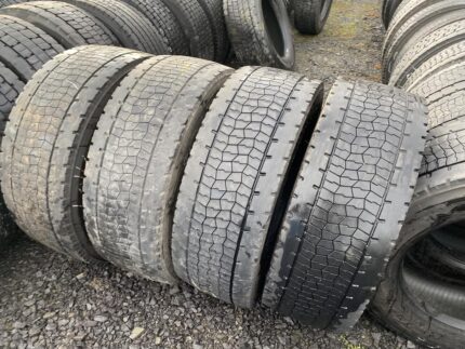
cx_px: 232
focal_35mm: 26
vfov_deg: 53.1
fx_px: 349
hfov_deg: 67.3
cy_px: 174
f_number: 1.8
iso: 50
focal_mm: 4.25
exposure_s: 1/122
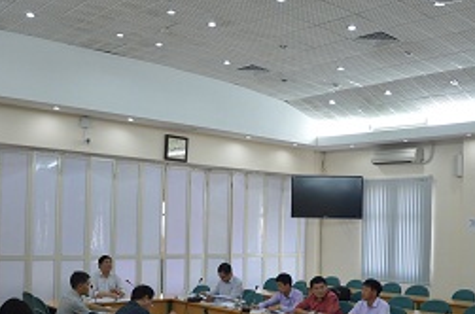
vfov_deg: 30.8
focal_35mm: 43
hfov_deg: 45.4
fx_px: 566
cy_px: 213
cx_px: 274
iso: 400
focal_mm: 18
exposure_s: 1/50
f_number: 3.5
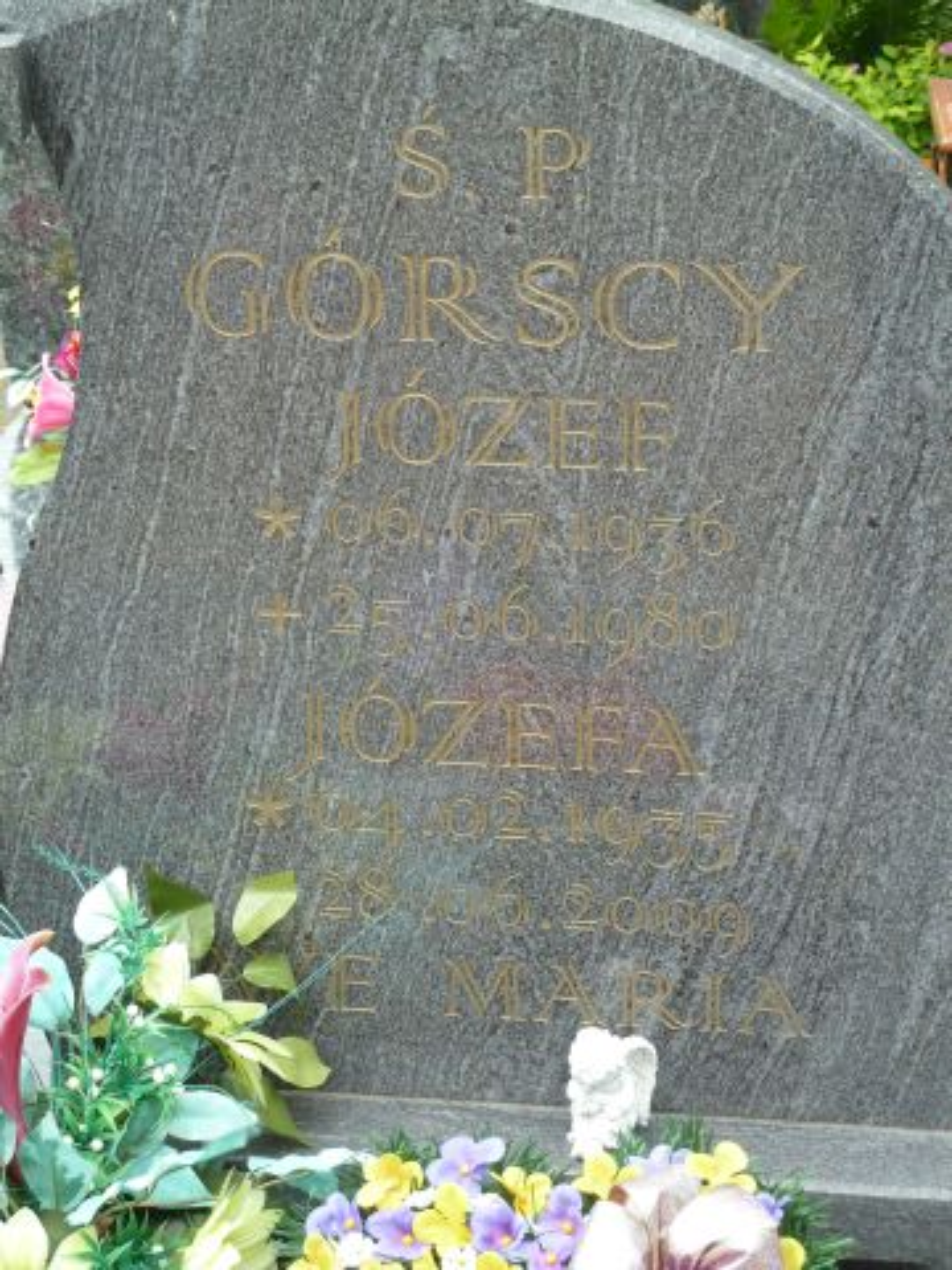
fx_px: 3300
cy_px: 635
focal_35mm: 90
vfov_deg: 21.8
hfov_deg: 16.4
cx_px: 476
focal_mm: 14.7
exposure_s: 1/40
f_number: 4.3
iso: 100
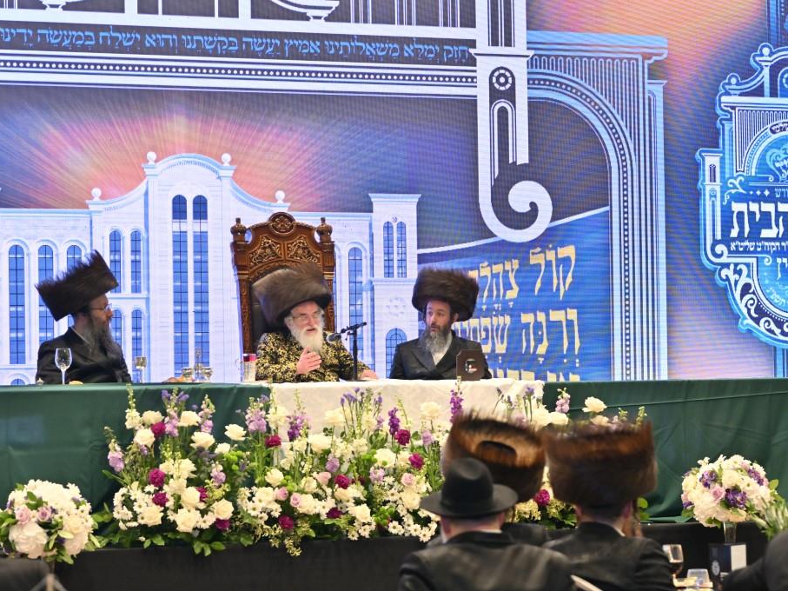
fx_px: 2595
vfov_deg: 13.0
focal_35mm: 114
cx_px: 362
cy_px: 296
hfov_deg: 17.3
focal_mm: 70
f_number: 2.8
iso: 500
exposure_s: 1/100
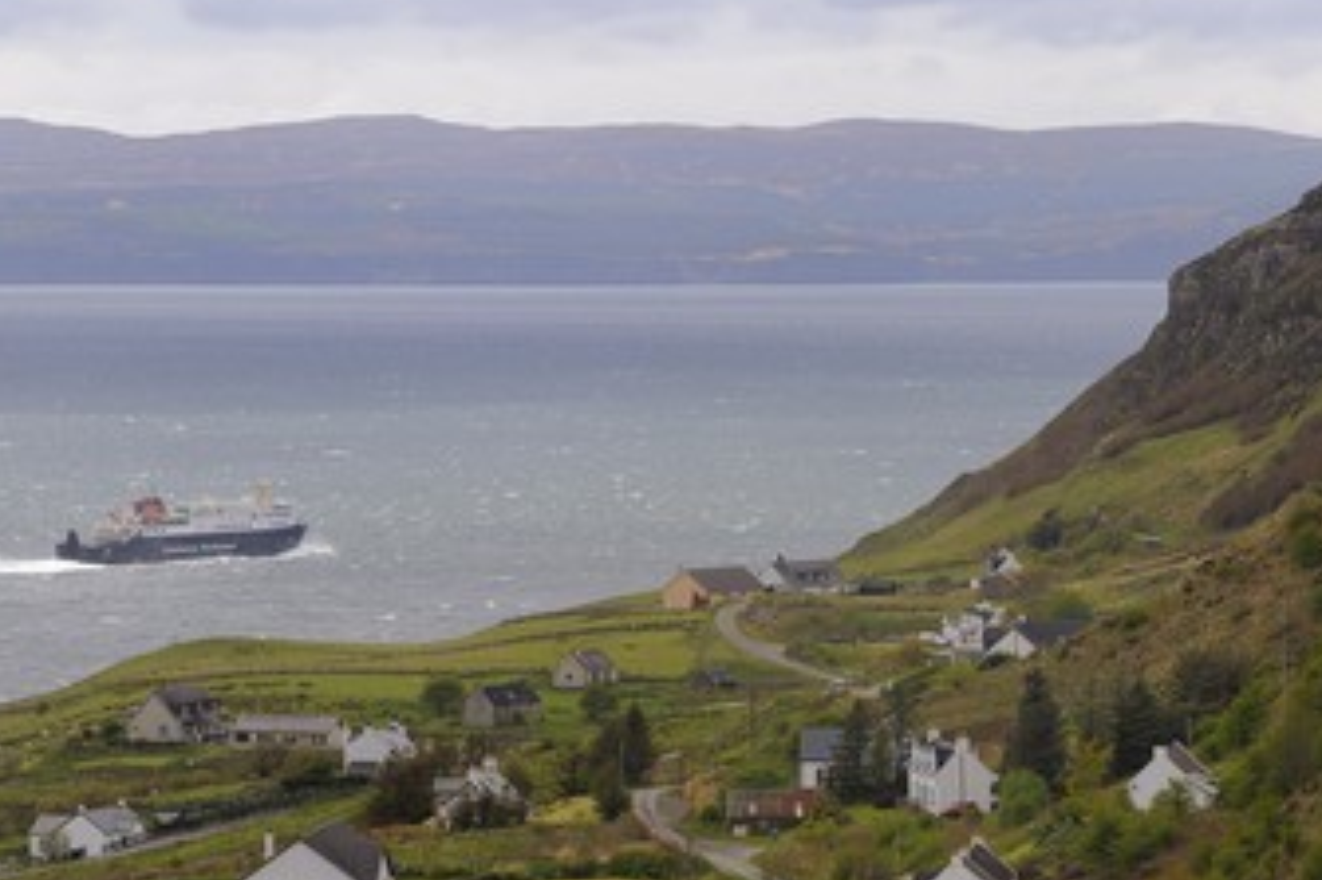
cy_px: 430
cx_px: 533
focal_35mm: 188
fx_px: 6900
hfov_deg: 10.9
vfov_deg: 7.3
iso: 200
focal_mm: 150
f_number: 9
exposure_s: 1/400
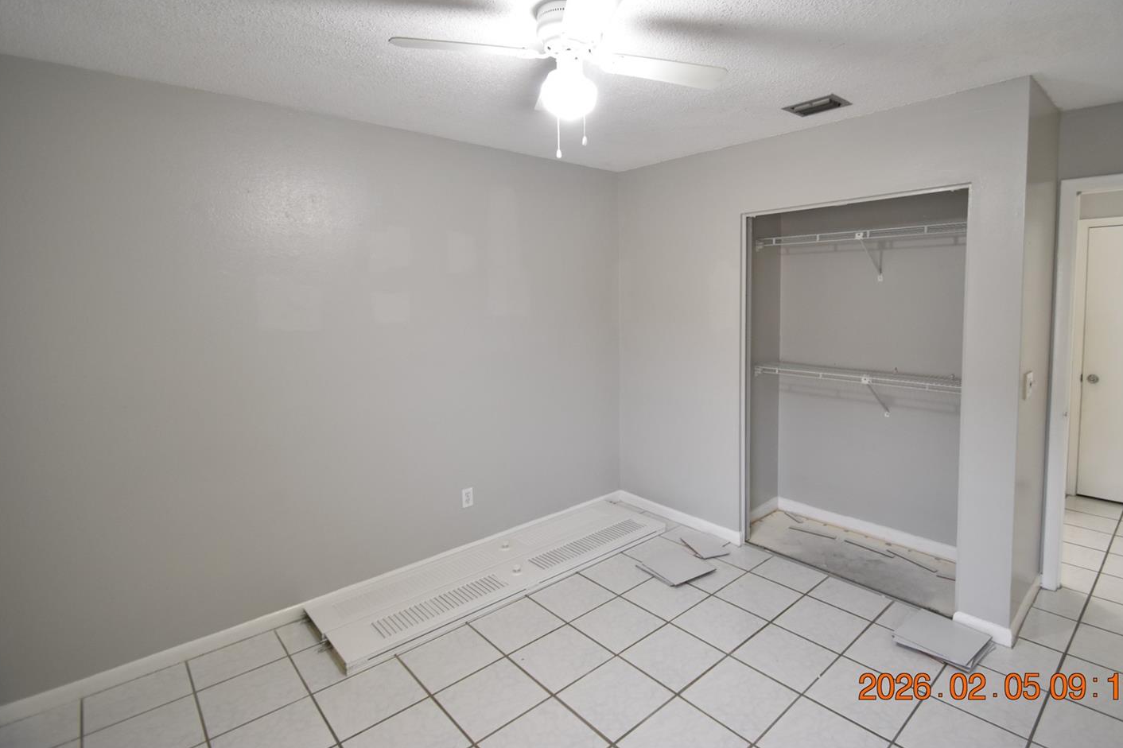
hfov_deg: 92.9
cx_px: 624
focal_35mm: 17
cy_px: 327
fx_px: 530
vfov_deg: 70.1
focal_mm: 10
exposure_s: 1/20
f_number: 3.5
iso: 800
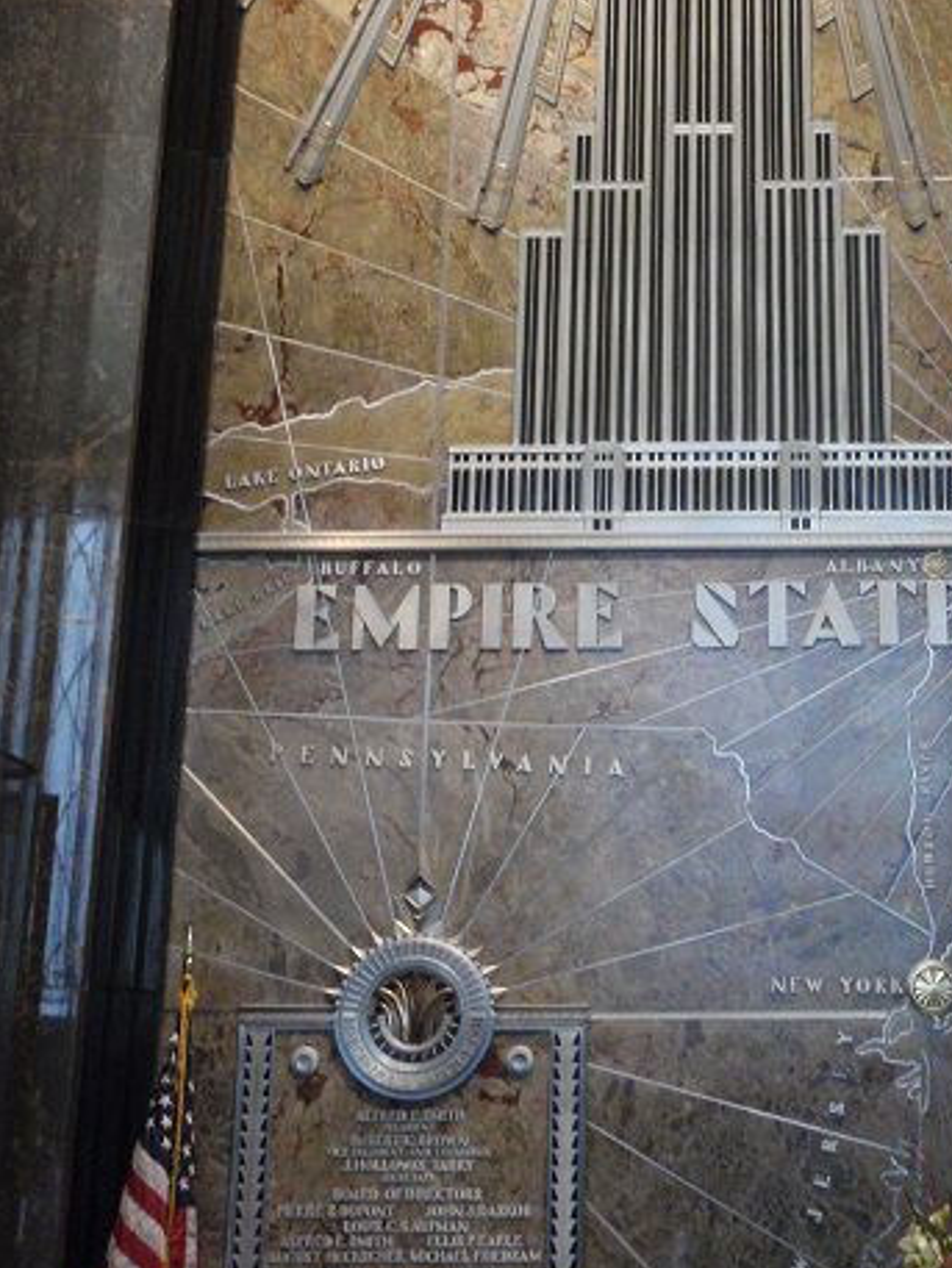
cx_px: 719
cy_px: 302
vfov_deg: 30.2
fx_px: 2309
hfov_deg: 23.1
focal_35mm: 63
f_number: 3.9
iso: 400
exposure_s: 1/40
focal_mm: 7.25
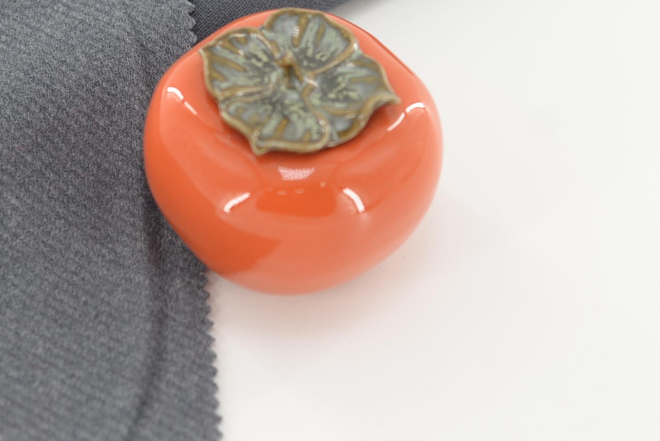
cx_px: 193
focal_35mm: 124
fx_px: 2274
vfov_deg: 11.0
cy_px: 81
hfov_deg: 16.5
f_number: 3.5
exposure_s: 1/100
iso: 100
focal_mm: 50
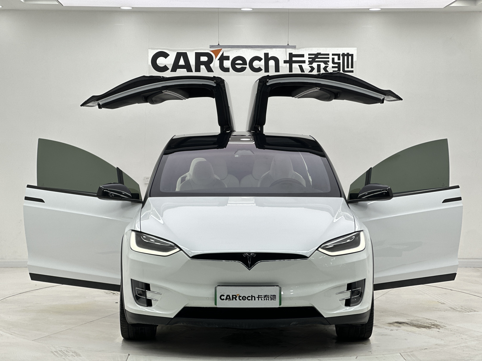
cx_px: 241
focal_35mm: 77
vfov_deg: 19.1
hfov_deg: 25.3
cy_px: 180
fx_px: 1072
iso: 40
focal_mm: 9
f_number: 2.8
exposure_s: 1/121
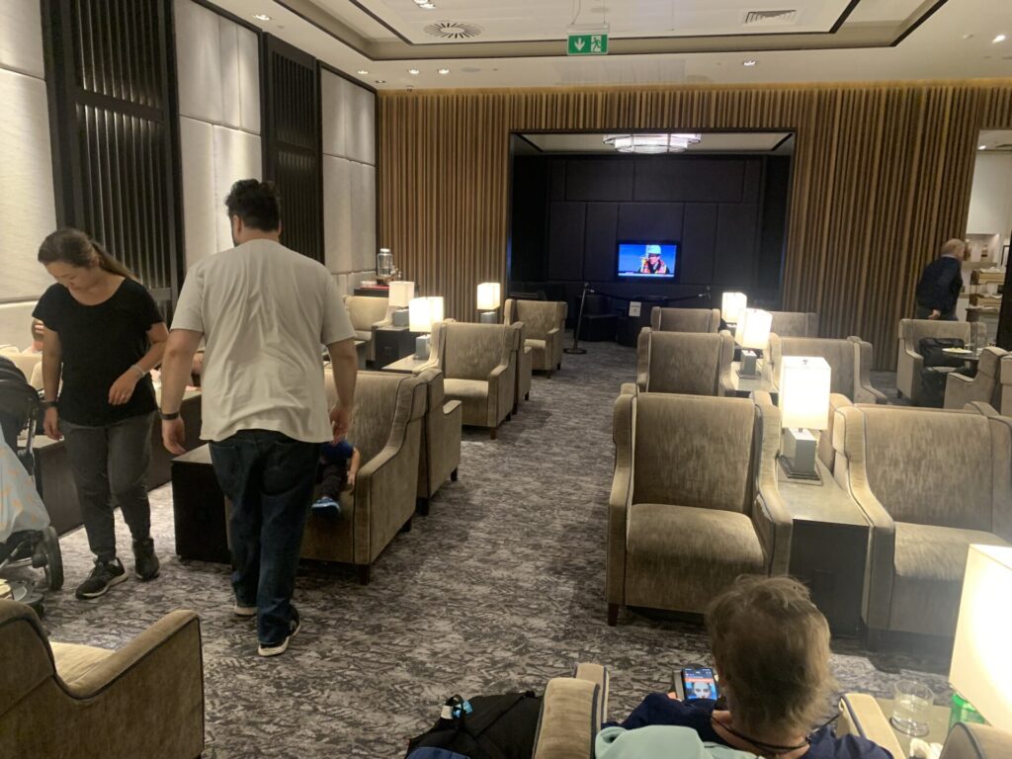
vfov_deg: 53.1
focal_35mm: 26
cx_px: 506
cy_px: 380
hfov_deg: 67.3
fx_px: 760
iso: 320
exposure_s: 1/33
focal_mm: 4.25
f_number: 1.8
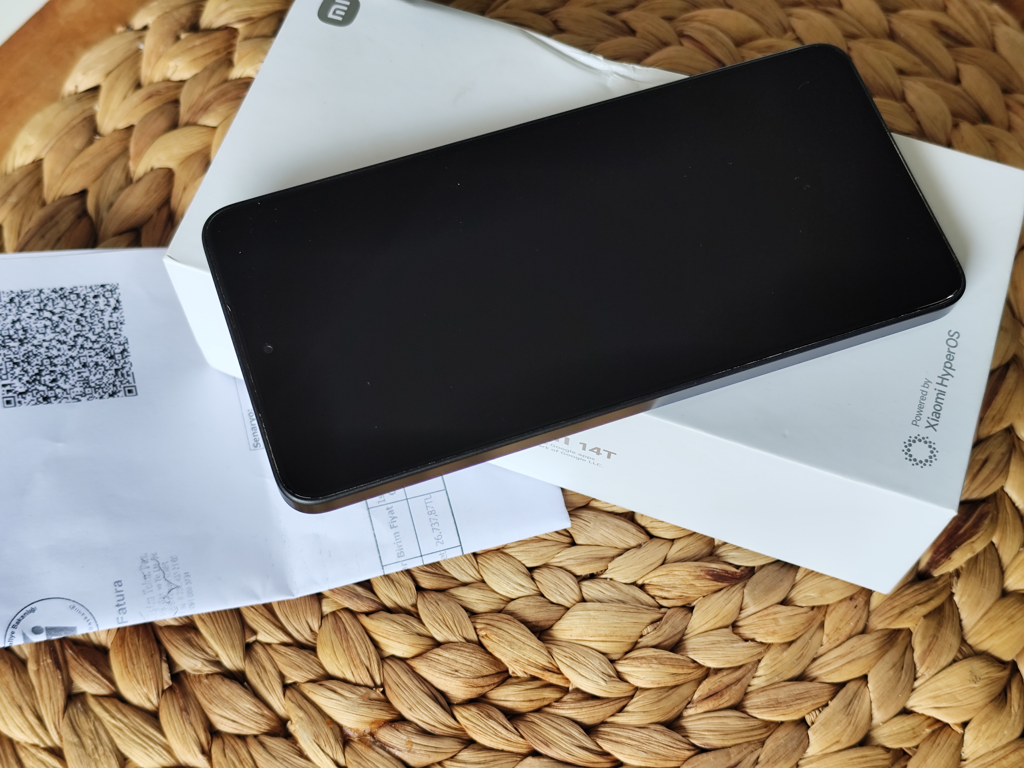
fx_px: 1361
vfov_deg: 31.5
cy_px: 384
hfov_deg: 41.2
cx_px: 512
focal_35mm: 46
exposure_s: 1/100
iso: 80
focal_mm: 6.14
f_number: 1.65
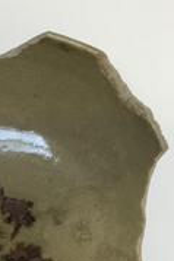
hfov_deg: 17.4
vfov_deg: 26.3
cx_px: -12
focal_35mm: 76
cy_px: 200
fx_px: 552
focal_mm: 4.15
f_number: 2.2
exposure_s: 1/33
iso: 50
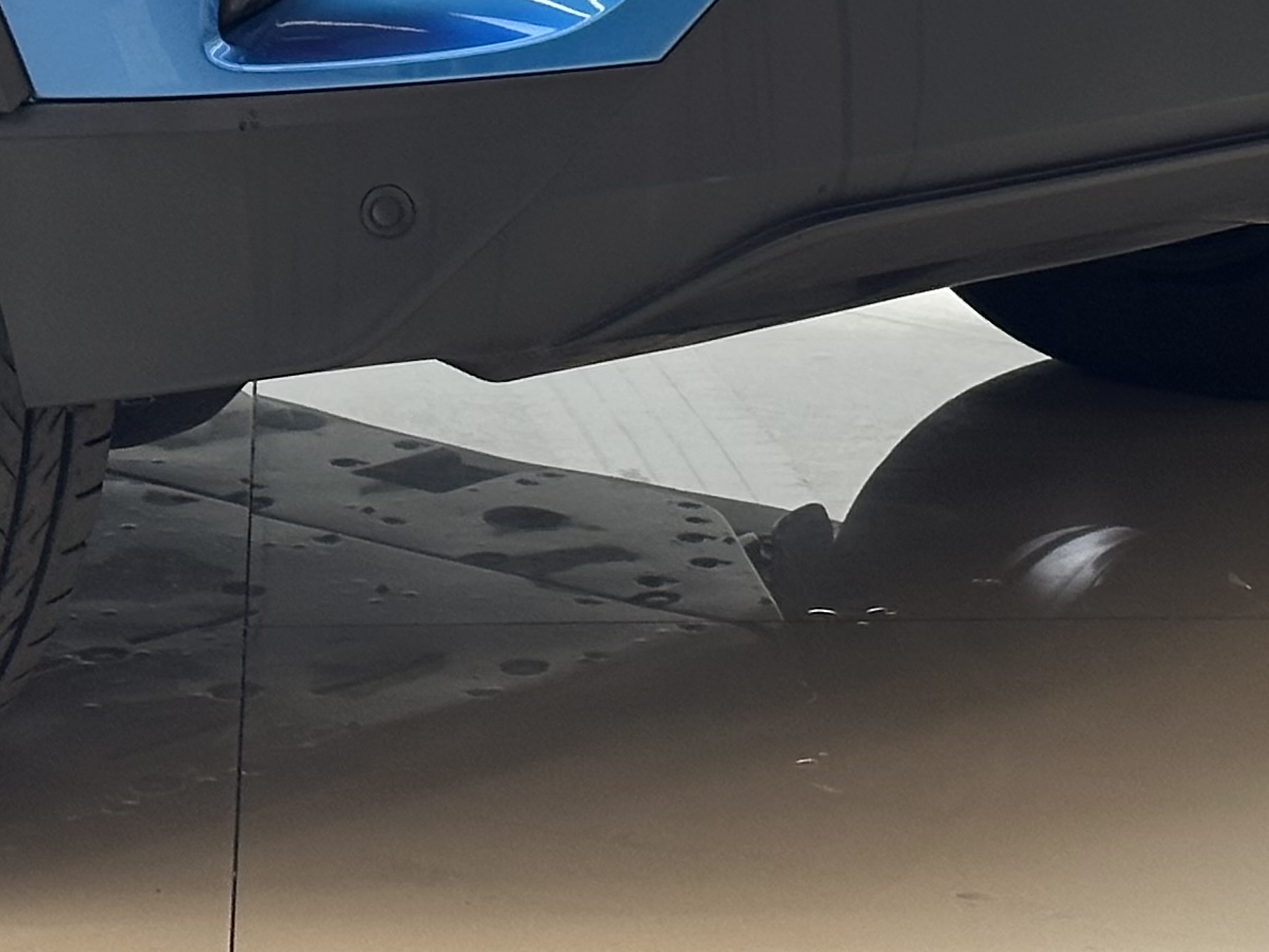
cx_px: 473
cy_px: -639
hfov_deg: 12.3
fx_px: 5903
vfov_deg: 8.9
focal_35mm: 161
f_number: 1.78
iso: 50
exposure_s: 1/100
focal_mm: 6.86
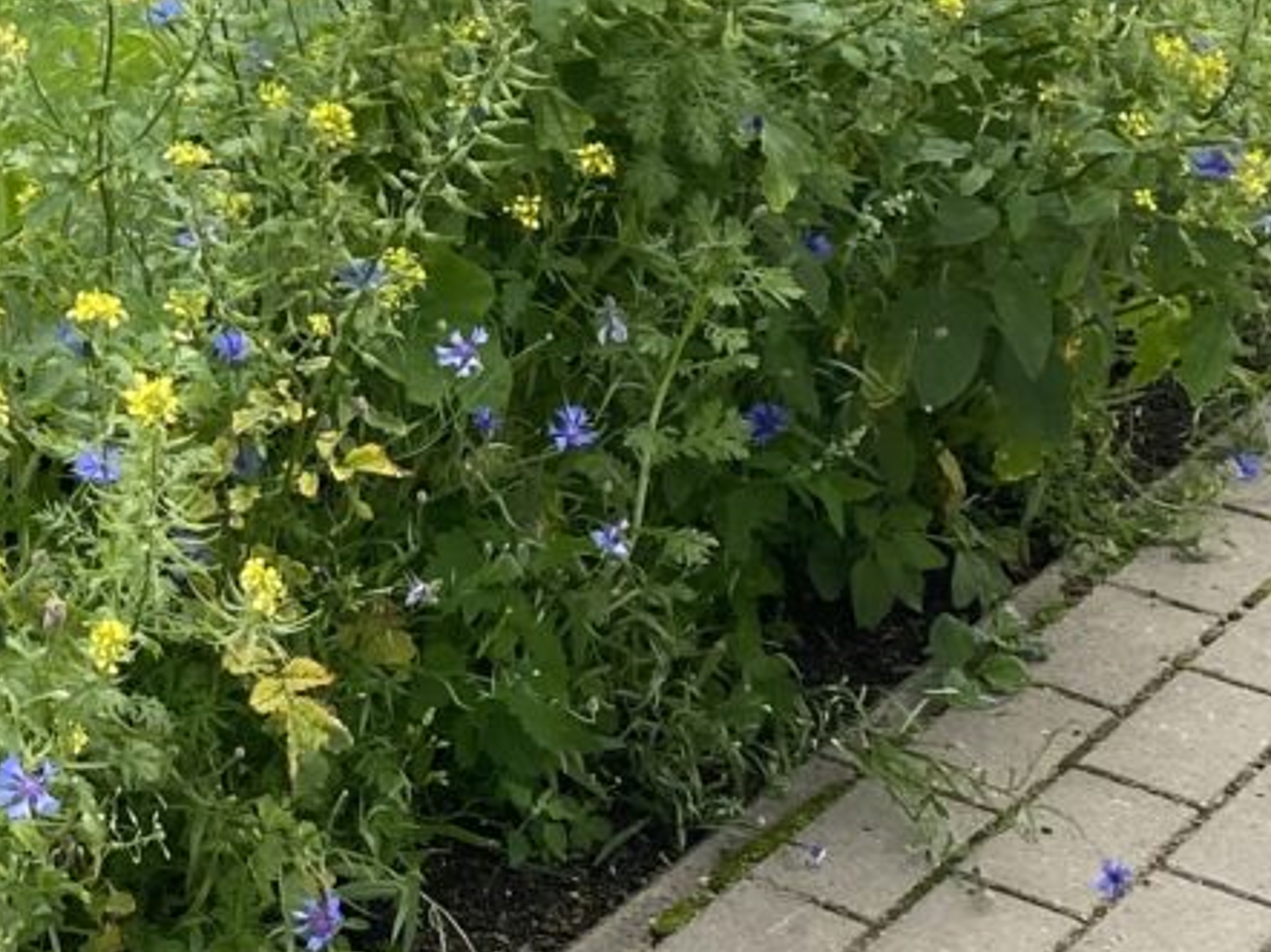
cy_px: -400
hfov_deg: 16.1
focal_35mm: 113
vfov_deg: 12.5
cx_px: -569
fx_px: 4147
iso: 32
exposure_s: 1/1170
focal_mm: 4.25
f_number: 1.8
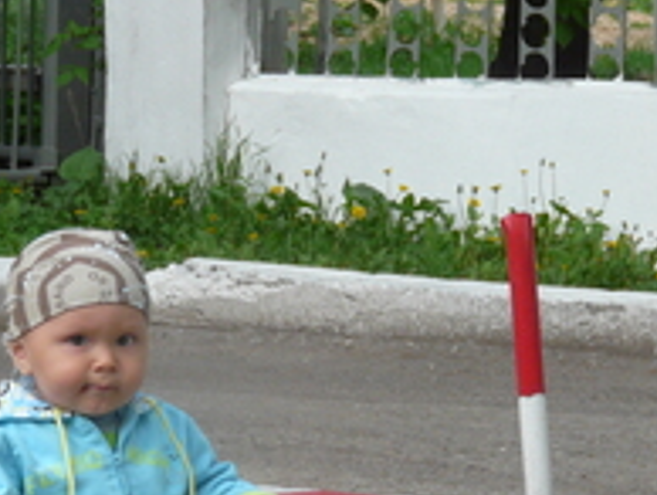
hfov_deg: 8.2
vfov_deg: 6.2
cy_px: 532
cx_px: 85
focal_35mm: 241
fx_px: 4580
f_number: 4
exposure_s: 1/125
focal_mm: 17
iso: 100
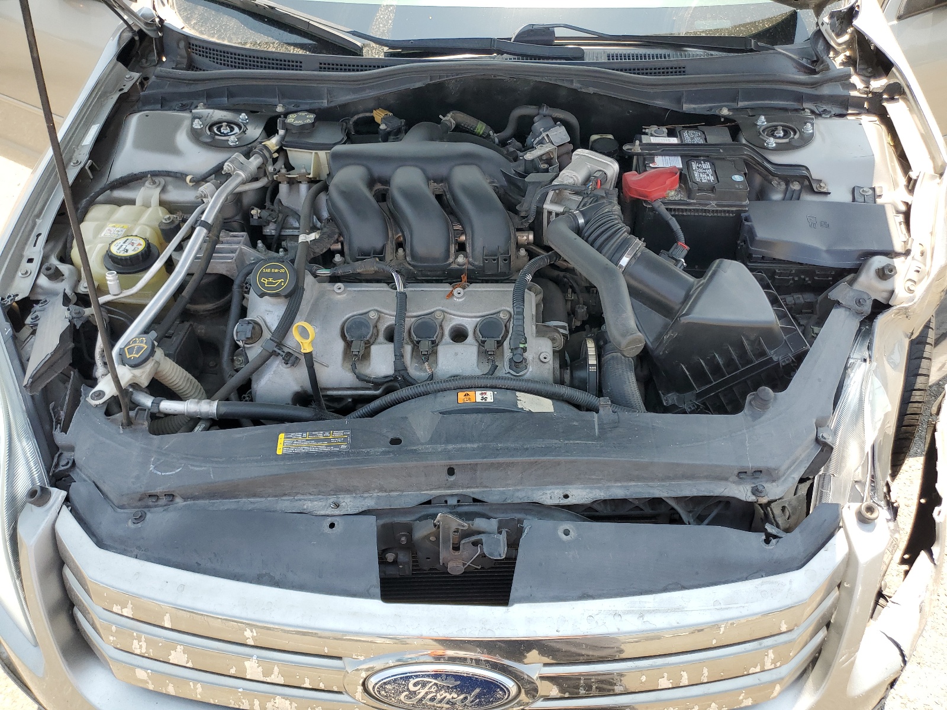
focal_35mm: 26
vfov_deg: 53.1
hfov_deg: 67.3
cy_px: 355
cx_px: 474
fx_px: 711
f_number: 1.5
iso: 50
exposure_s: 1/588
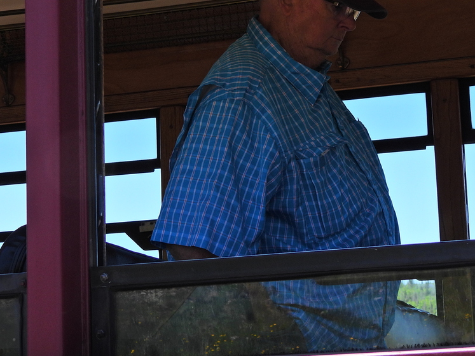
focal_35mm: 120
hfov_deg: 16.4
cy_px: 102
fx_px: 1646
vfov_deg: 12.3
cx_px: 265
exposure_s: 1/500
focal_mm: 12.5
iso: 100
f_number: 3.5
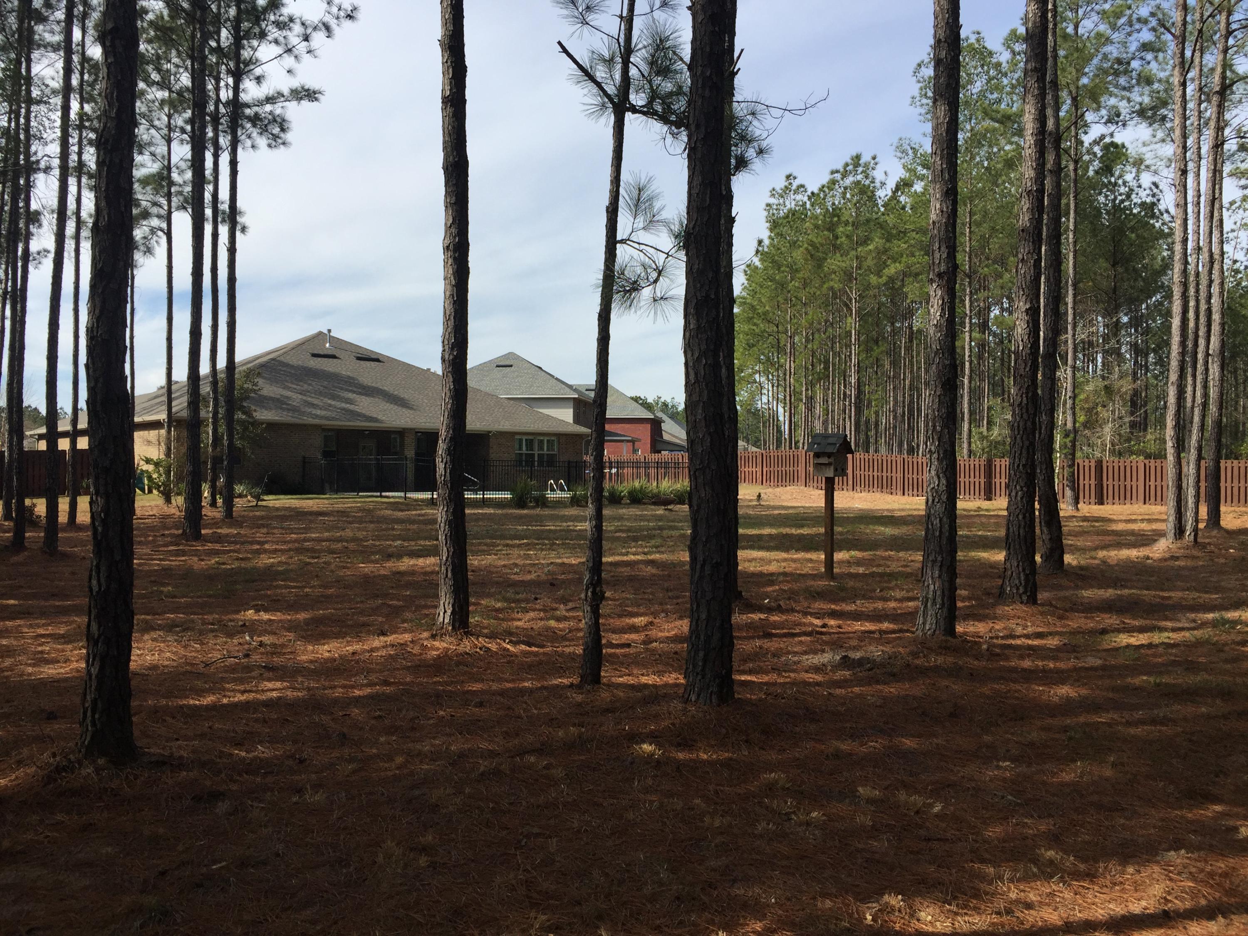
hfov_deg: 61.7
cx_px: 624
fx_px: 1046
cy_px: 468
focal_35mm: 29
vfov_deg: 48.2
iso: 32
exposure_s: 1/1582
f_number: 2.2
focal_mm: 4.15
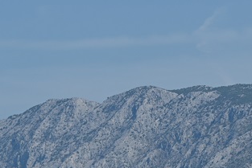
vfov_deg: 4.1
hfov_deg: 6.2
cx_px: 200
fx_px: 2325
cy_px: 96
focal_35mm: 332
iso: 100
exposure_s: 1/640
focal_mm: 80
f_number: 6.3
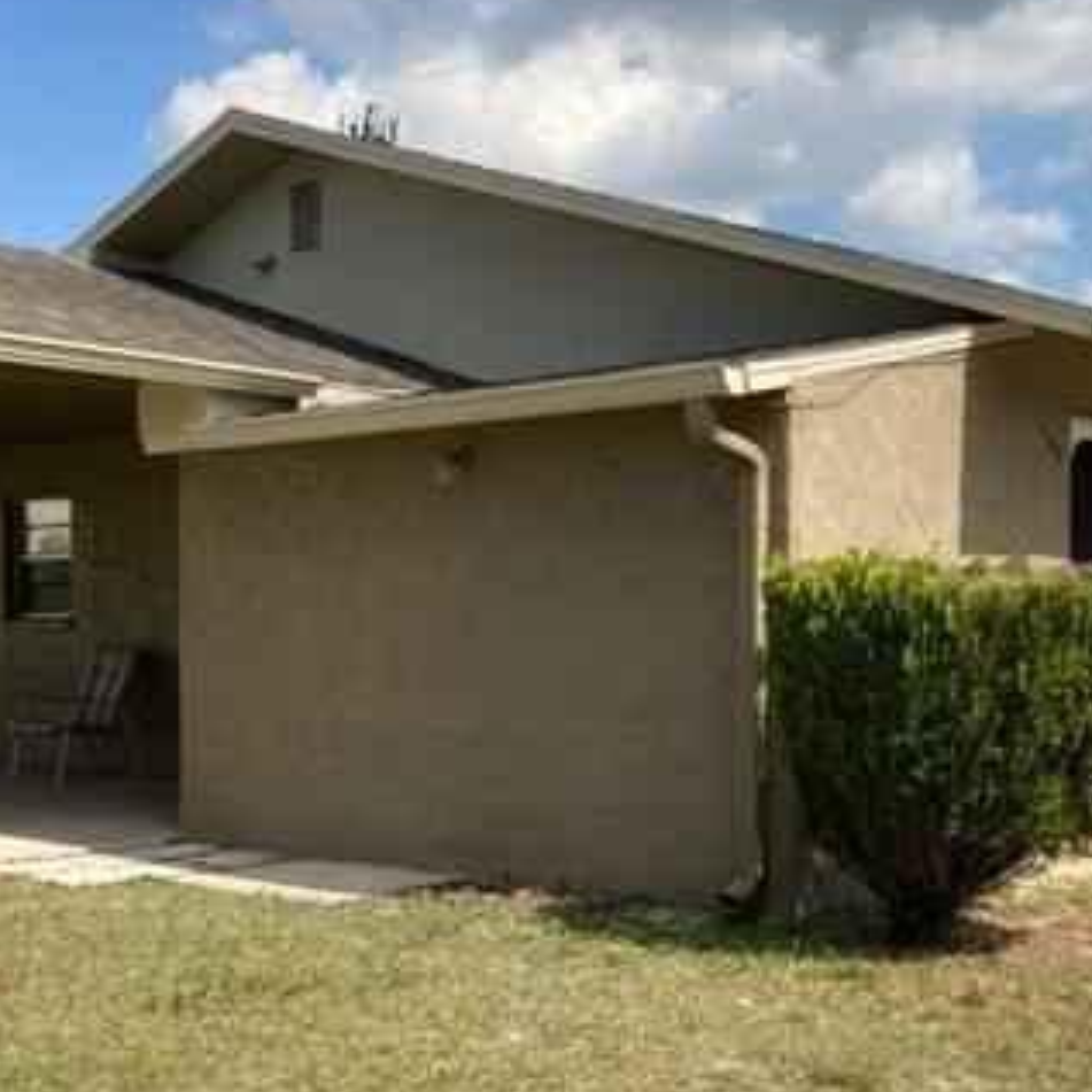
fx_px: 1785
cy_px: 665
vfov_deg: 33.9
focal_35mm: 50
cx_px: 565
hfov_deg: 34.0
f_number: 1.8
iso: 20
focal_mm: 3.99
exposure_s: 1/2024
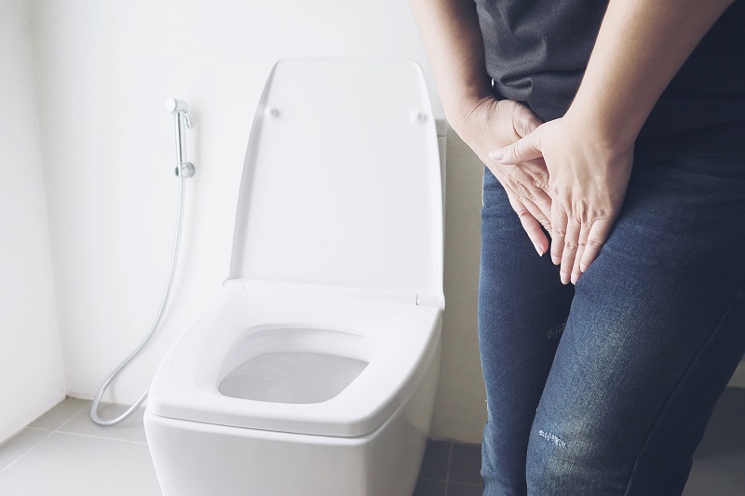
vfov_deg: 42.3
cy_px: 248
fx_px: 641
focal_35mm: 31
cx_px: 372
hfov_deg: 60.3
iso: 400
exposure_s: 1/200
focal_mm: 15
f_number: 4.6
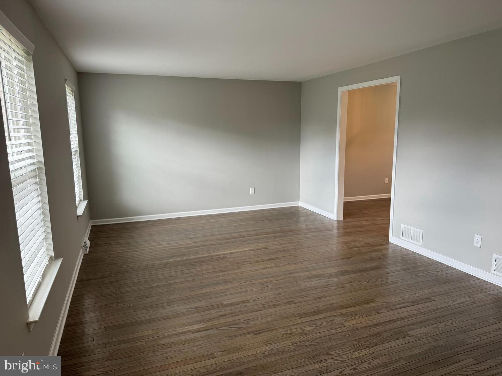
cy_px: 188
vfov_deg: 56.8
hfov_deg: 71.6
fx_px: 348
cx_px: 251
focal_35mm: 24
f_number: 1.78
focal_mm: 6.86
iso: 125
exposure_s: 1/120
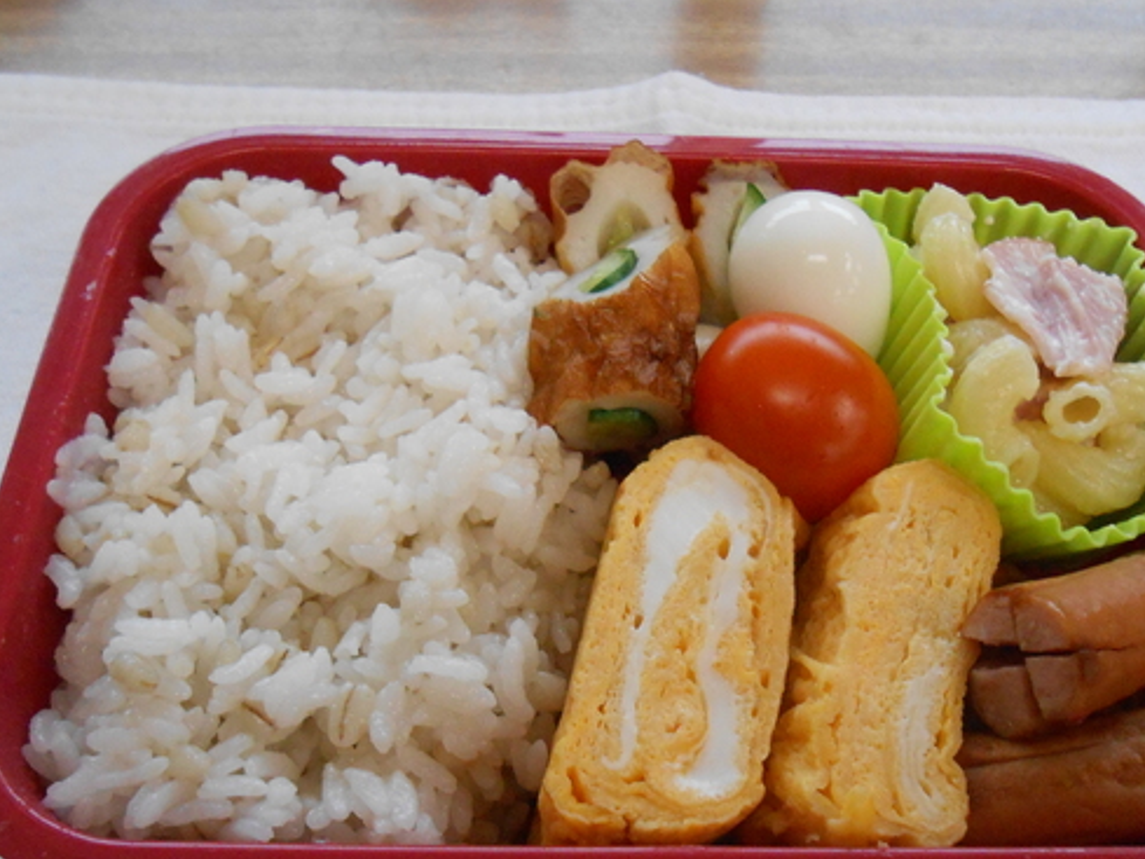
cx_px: 606
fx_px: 1125
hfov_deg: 53.9
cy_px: 550
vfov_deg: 41.4
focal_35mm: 34
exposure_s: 1/125
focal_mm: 4.6
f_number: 3.5
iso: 500
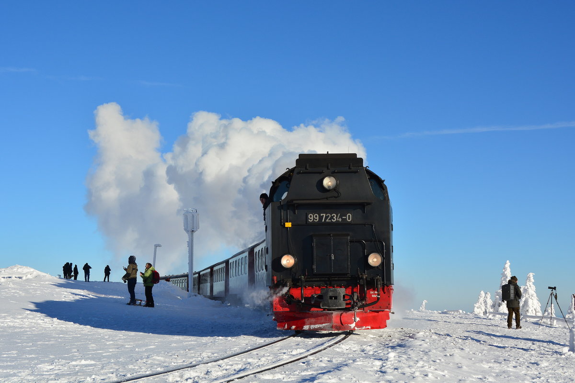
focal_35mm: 52
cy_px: 192
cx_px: 288
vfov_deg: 25.8
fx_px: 838
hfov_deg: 37.9
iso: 200
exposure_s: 1/640
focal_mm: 35
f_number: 9
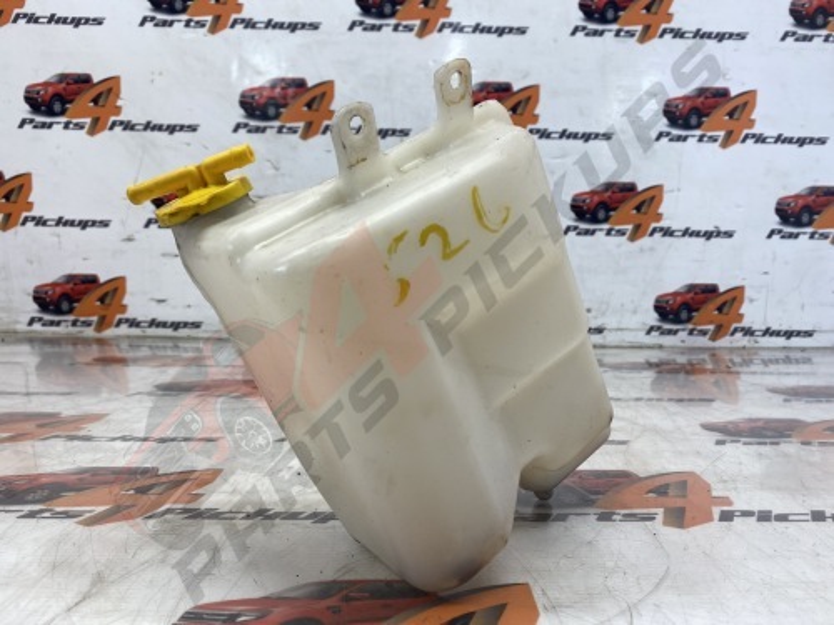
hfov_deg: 67.3
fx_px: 626
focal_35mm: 26
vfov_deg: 53.1
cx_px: 417
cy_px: 312
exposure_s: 1/100
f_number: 1.8
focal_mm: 4.25
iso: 40
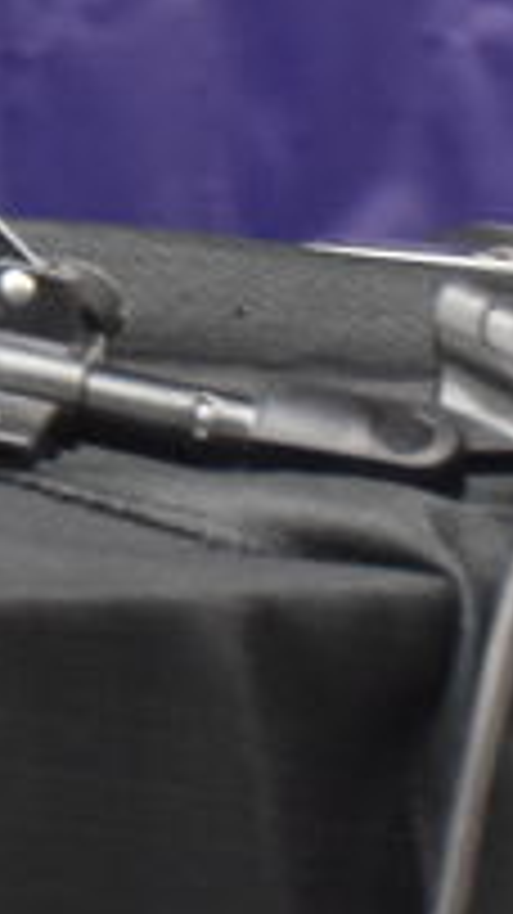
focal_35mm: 456
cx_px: -2403
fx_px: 11041
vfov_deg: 4.7
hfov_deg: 2.5
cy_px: -651
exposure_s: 1/80
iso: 1250
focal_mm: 42
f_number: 5.6
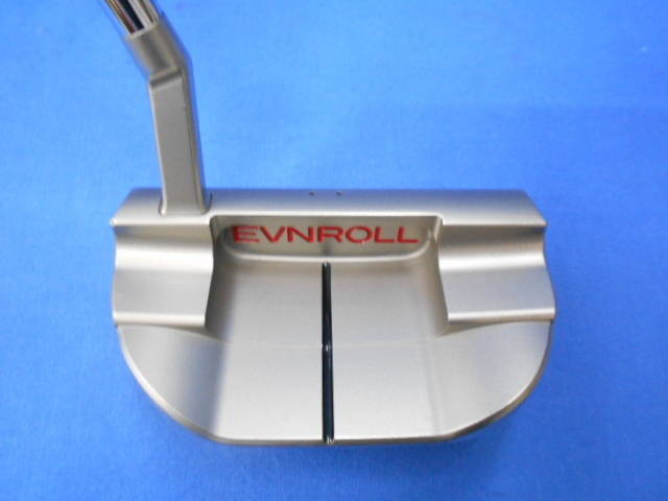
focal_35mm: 26
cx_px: 334
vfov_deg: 53.1
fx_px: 502
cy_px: 250
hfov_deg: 67.3
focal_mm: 4.6
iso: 400
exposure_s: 1/25
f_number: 3.2
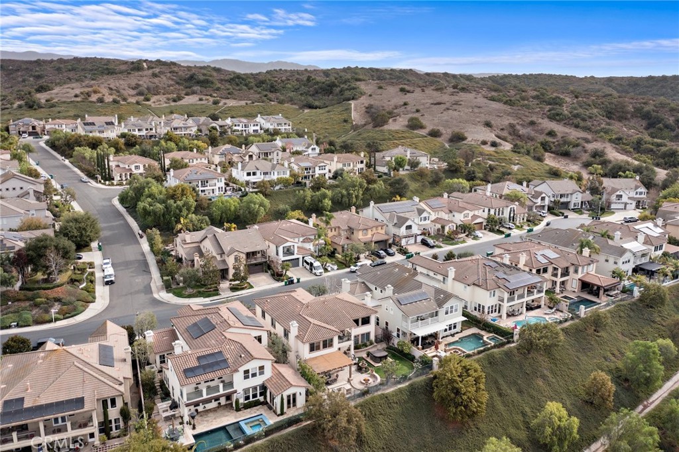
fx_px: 528
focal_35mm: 28
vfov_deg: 46.4
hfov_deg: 65.5
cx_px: 340
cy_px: 226
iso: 100
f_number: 2.8
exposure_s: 1/1250
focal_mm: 10.26
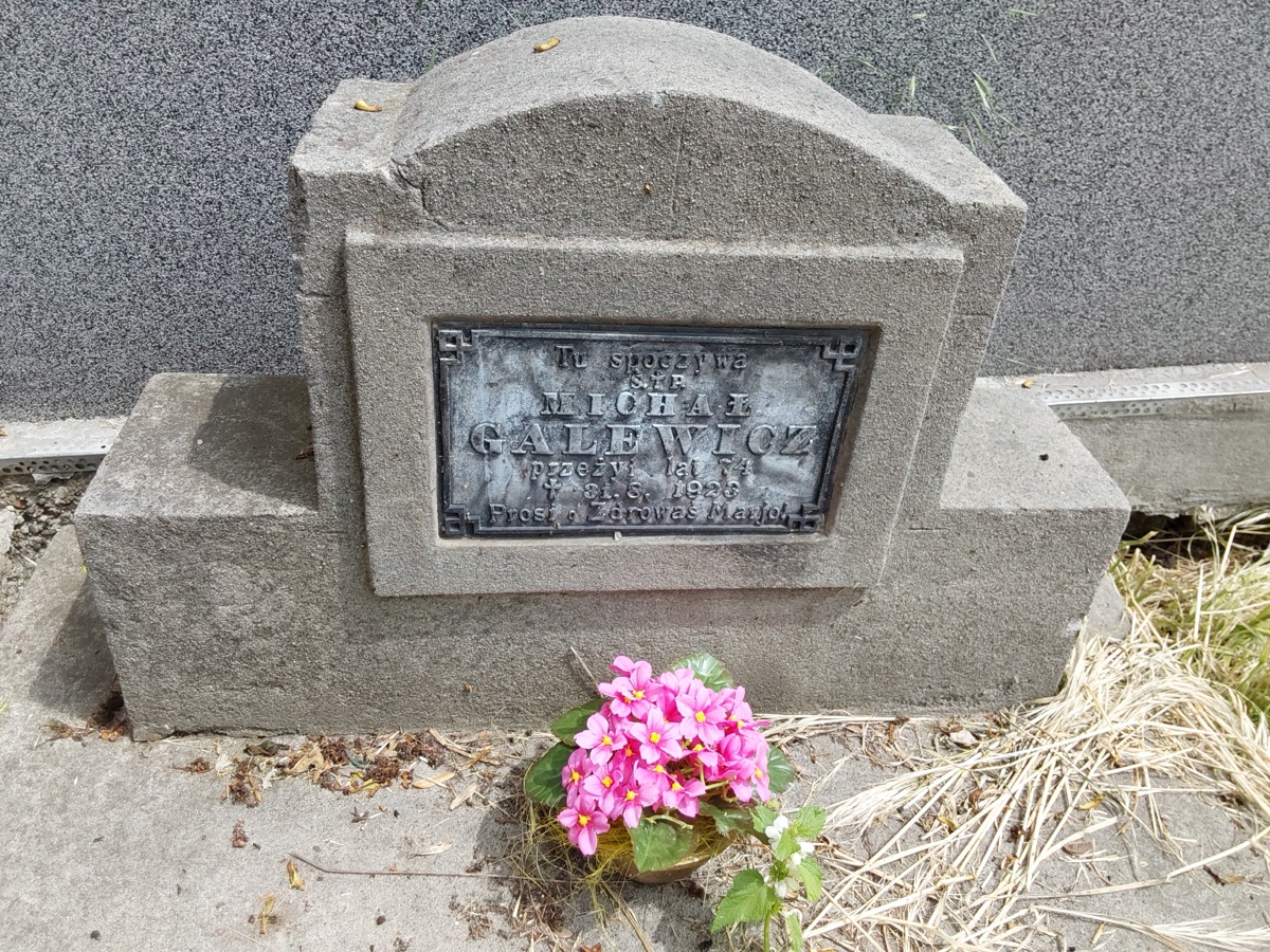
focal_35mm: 28
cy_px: 476
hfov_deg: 63.4
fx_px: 1027
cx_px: 635
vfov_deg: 49.7
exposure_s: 1/730
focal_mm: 2.91
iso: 50
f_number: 1.9
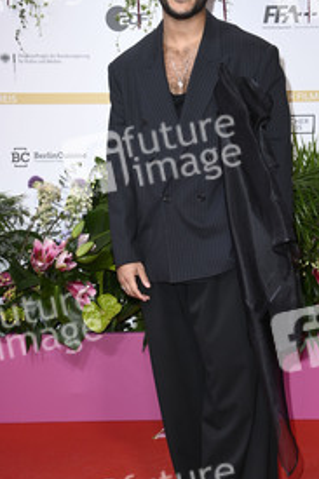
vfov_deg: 25.4
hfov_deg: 17.0
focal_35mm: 80
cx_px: 202
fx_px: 1065
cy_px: 244
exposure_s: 1/250
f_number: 5.6
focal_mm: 55
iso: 500
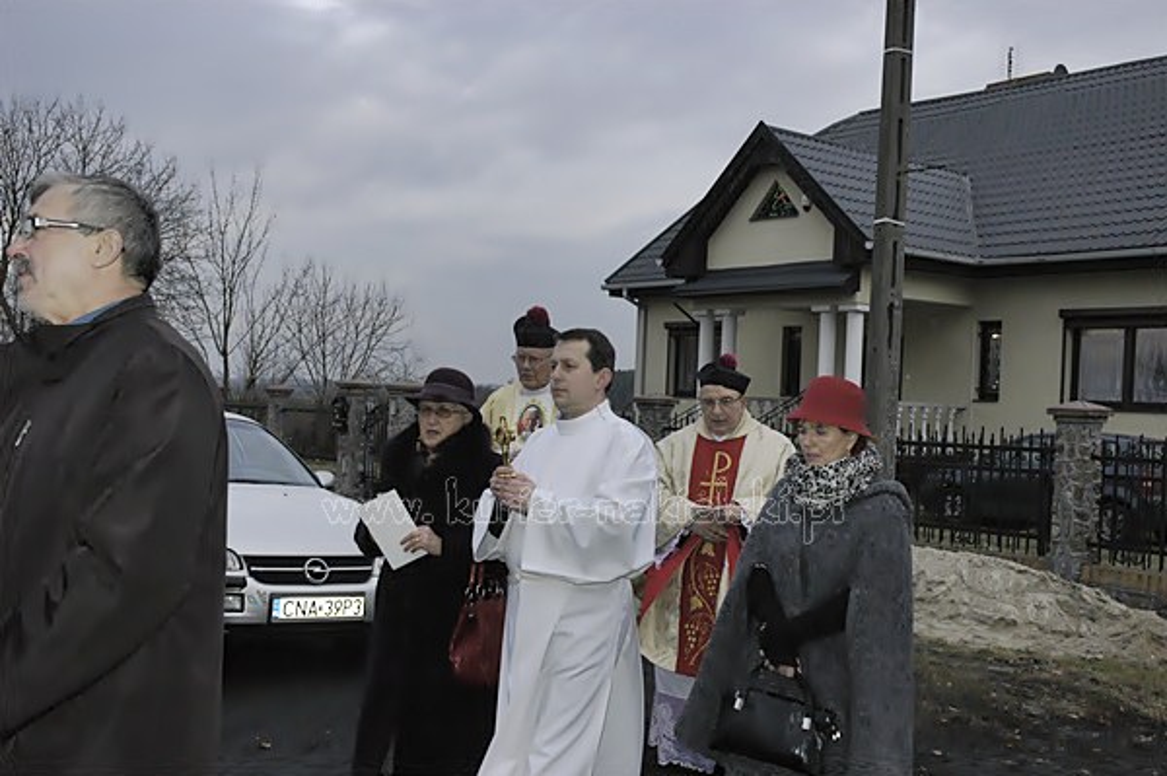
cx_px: 584
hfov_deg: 45.0
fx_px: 1409
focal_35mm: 44
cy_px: 388
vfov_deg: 30.8
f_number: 8
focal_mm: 29
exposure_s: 1/250
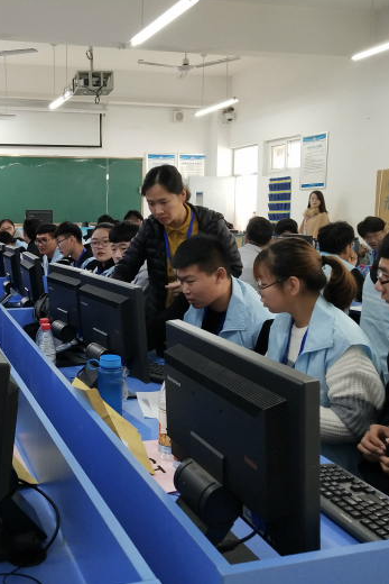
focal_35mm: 42
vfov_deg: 46.4
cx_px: 81
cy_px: 291
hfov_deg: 31.1
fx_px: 680
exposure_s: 1/60
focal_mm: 3.95
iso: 457
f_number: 1.8
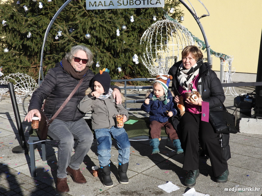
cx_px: 131
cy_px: 98
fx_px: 333
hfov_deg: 42.9
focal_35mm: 44
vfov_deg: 32.9
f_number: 3.2
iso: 100
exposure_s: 1/1000
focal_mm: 7.9
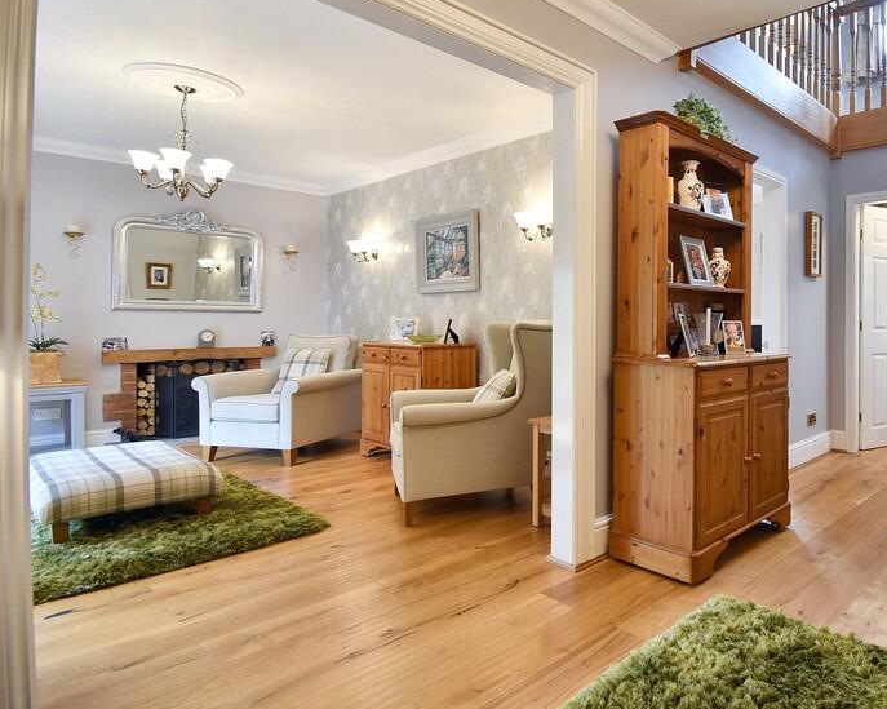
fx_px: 551
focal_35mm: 21
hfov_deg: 72.9
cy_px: 322
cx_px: 651
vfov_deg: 65.4
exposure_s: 1/15
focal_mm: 10
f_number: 4.5
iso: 200
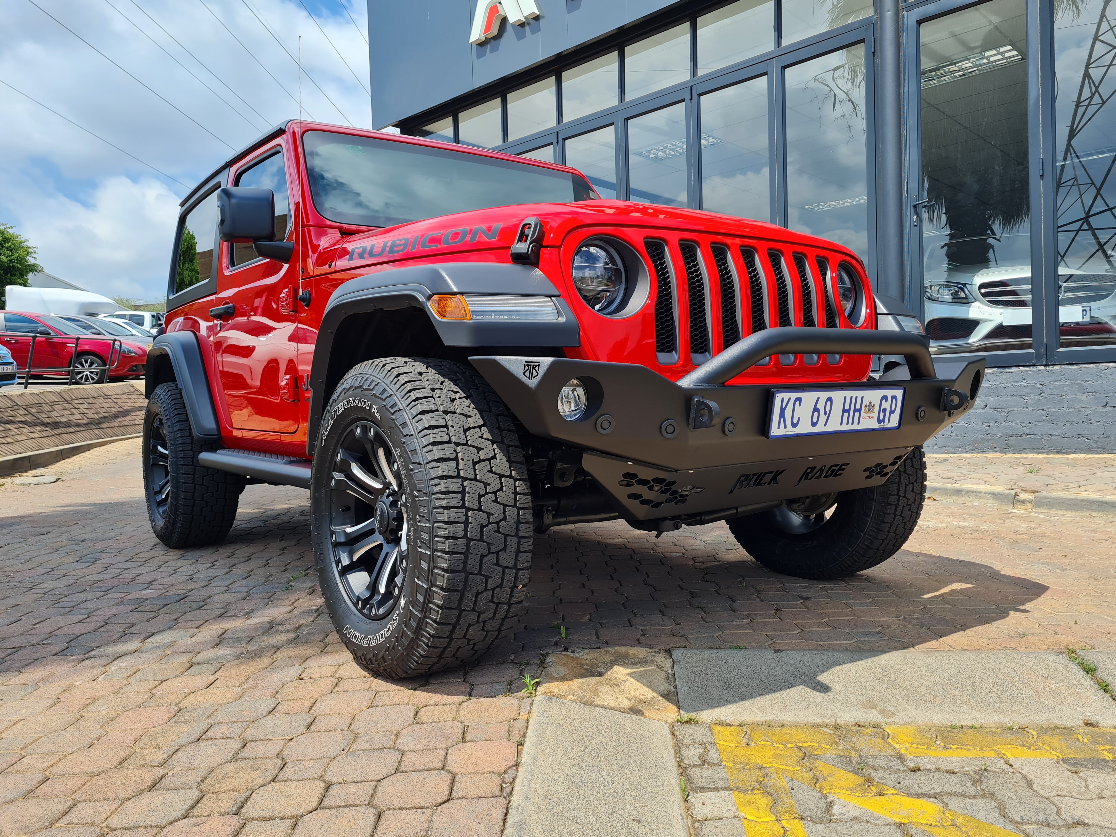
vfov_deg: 53.1
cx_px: 558
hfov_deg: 67.3
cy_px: 418
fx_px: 838
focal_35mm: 26
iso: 50
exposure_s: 1/1832
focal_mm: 5.4
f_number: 1.8
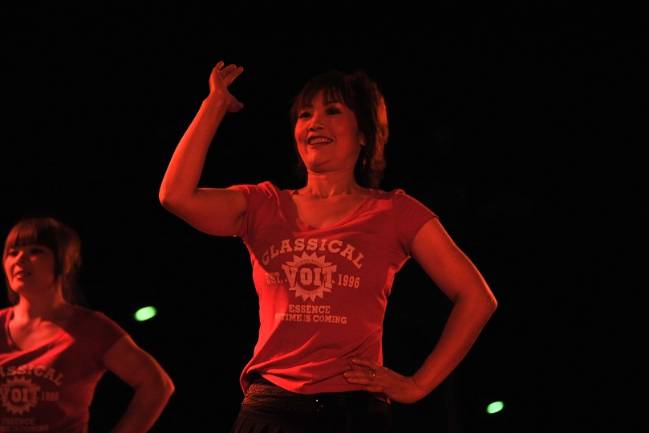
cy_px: 216
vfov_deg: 10.2
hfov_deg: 15.2
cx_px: 324
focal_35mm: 135
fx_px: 2433
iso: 2000
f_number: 5.6
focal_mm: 135
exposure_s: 1/800
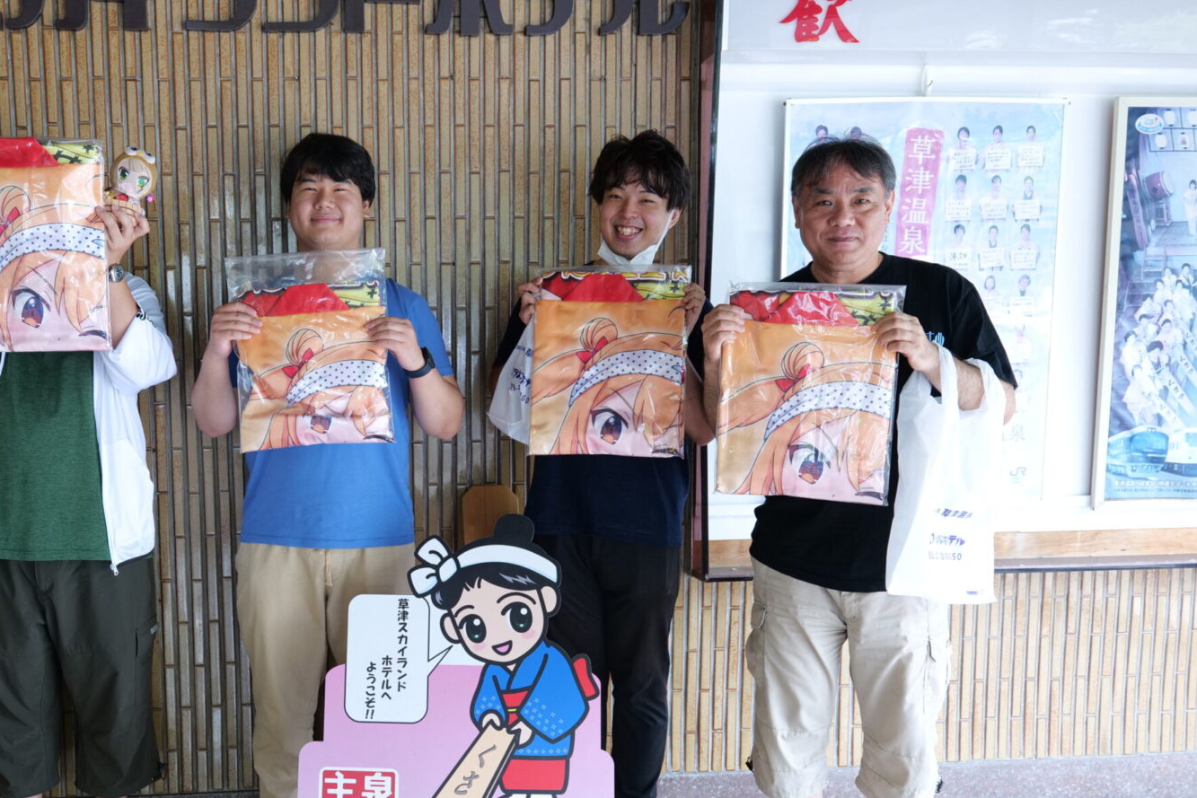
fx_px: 1197
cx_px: 427
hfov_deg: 52.4
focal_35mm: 36
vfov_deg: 36.8
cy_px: 467
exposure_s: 1/60
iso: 1000
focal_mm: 25
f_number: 2.8
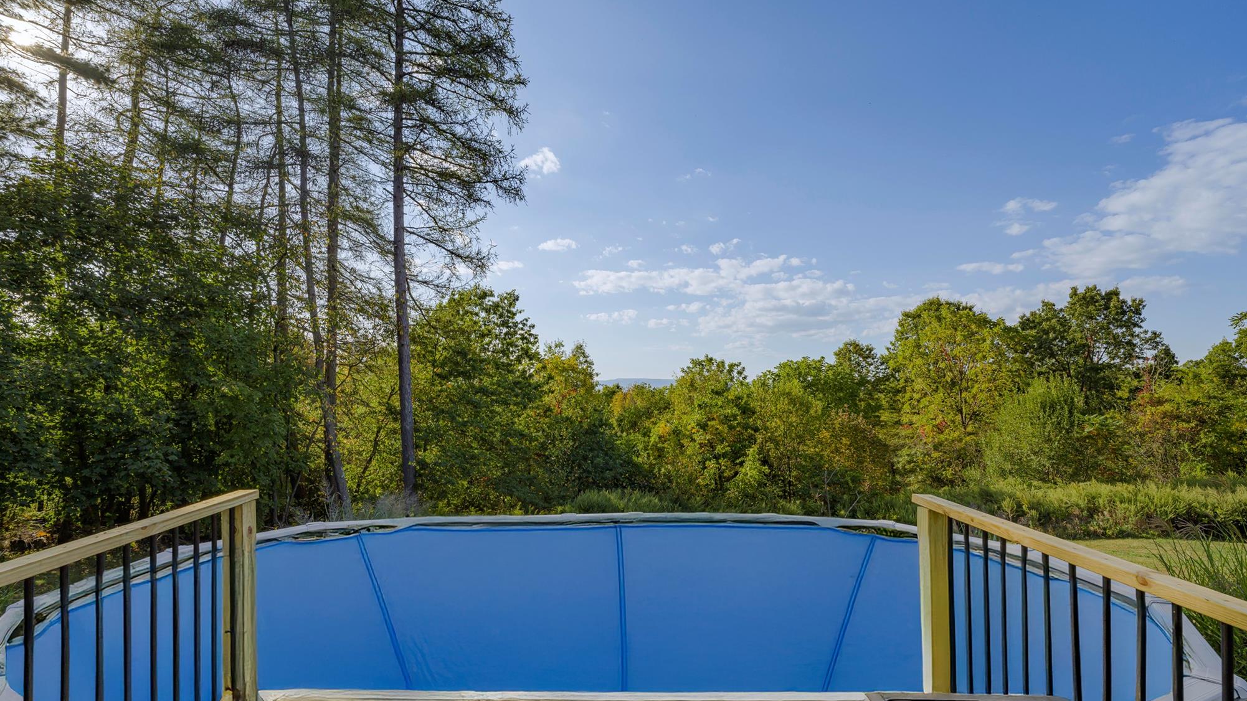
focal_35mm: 15
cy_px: 414
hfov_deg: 103.0
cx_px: 618
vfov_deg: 69.9
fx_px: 496
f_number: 9
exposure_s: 1/400
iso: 250
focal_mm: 14
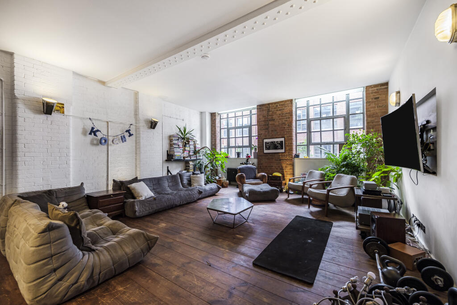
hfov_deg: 104.2
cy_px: 152
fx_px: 178
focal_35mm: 14
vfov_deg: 81.2
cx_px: 228
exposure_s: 1/10
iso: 640
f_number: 5.6
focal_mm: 9.4
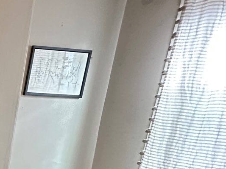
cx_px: -172
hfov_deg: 22.6
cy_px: 169
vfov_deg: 26.1
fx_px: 346
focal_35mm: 53
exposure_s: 1/60
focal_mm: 2.22
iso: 400
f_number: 2.2
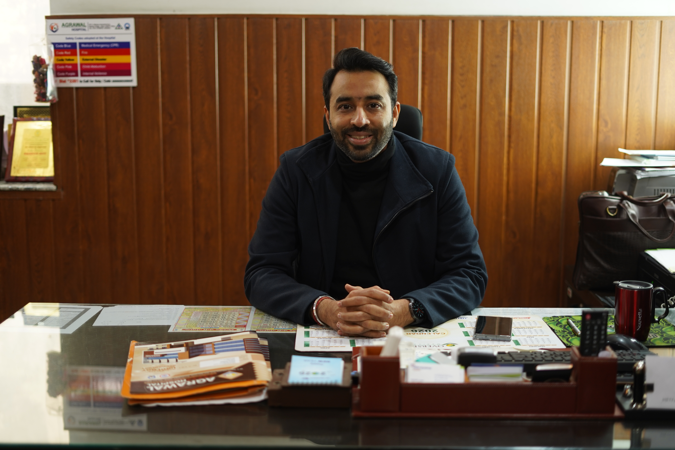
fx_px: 937
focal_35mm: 50
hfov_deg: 39.6
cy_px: 225
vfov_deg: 27.0
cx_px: 338
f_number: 1.8
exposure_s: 1/50
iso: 250
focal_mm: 50
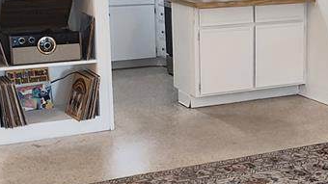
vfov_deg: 14.7
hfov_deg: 25.4
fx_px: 713
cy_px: 84
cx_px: 272
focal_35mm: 82
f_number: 1.5
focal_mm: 4.15
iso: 249
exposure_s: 1/60.1
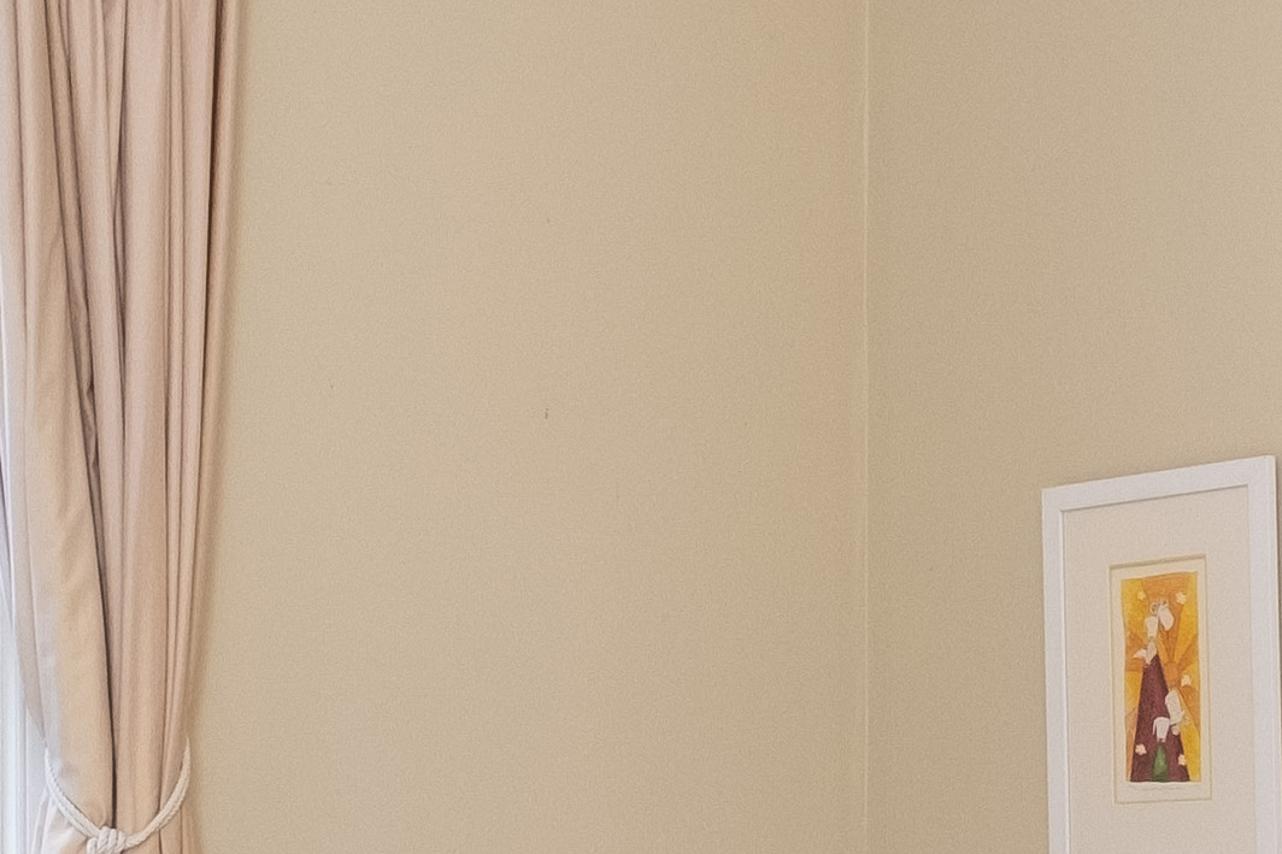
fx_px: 3133
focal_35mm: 88
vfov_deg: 15.0
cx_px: 617
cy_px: 1015
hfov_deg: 23.1
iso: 500
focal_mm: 10
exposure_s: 1/60
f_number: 7.1
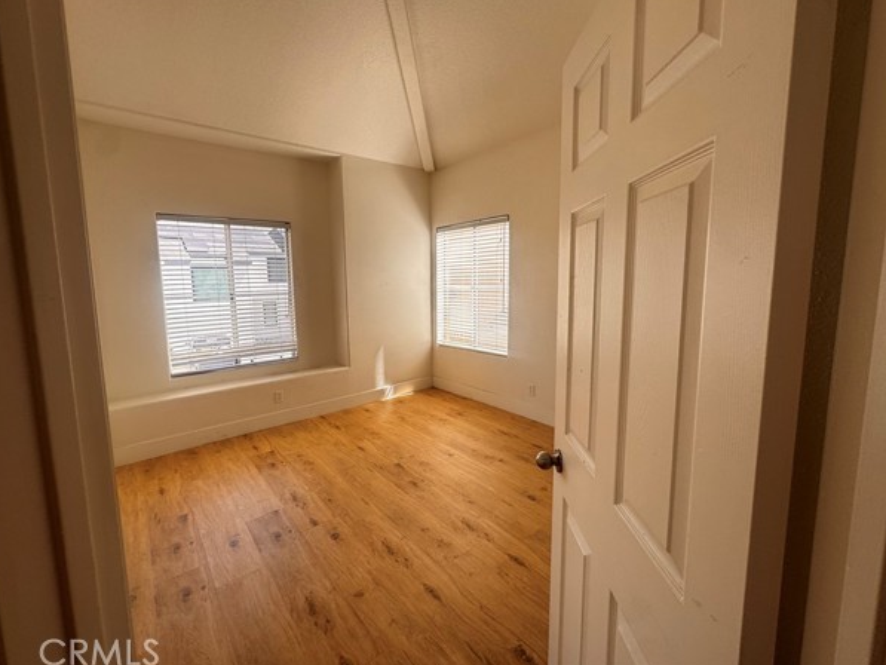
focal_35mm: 15
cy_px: 318
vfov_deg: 81.7
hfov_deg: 98.1
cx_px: 435
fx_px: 384
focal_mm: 2.22
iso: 40
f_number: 2.2
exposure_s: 1/177
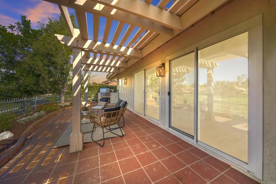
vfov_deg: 90.0
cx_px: 138
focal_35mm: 12
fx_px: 92
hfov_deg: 112.6
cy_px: 92
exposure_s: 1/125
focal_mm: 12
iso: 80
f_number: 6.3
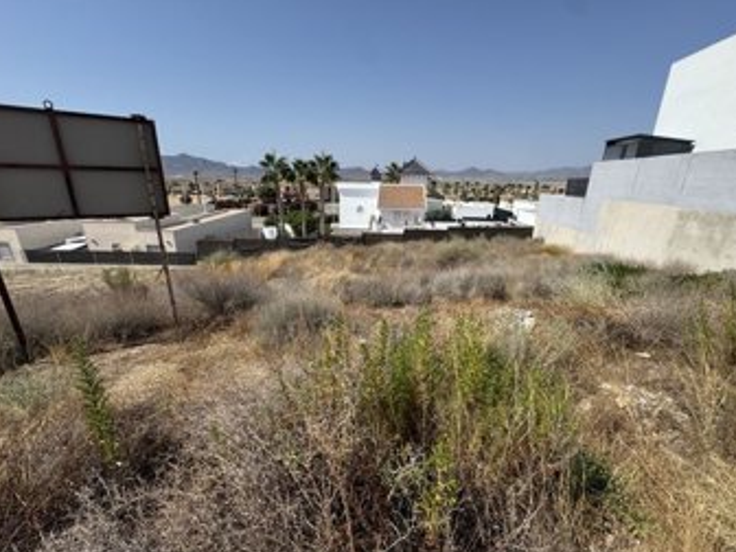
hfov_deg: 98.2
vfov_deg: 81.7
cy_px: 280
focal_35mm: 15
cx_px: 375
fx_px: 319
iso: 50
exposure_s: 1/2674
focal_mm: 2.22
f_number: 2.2
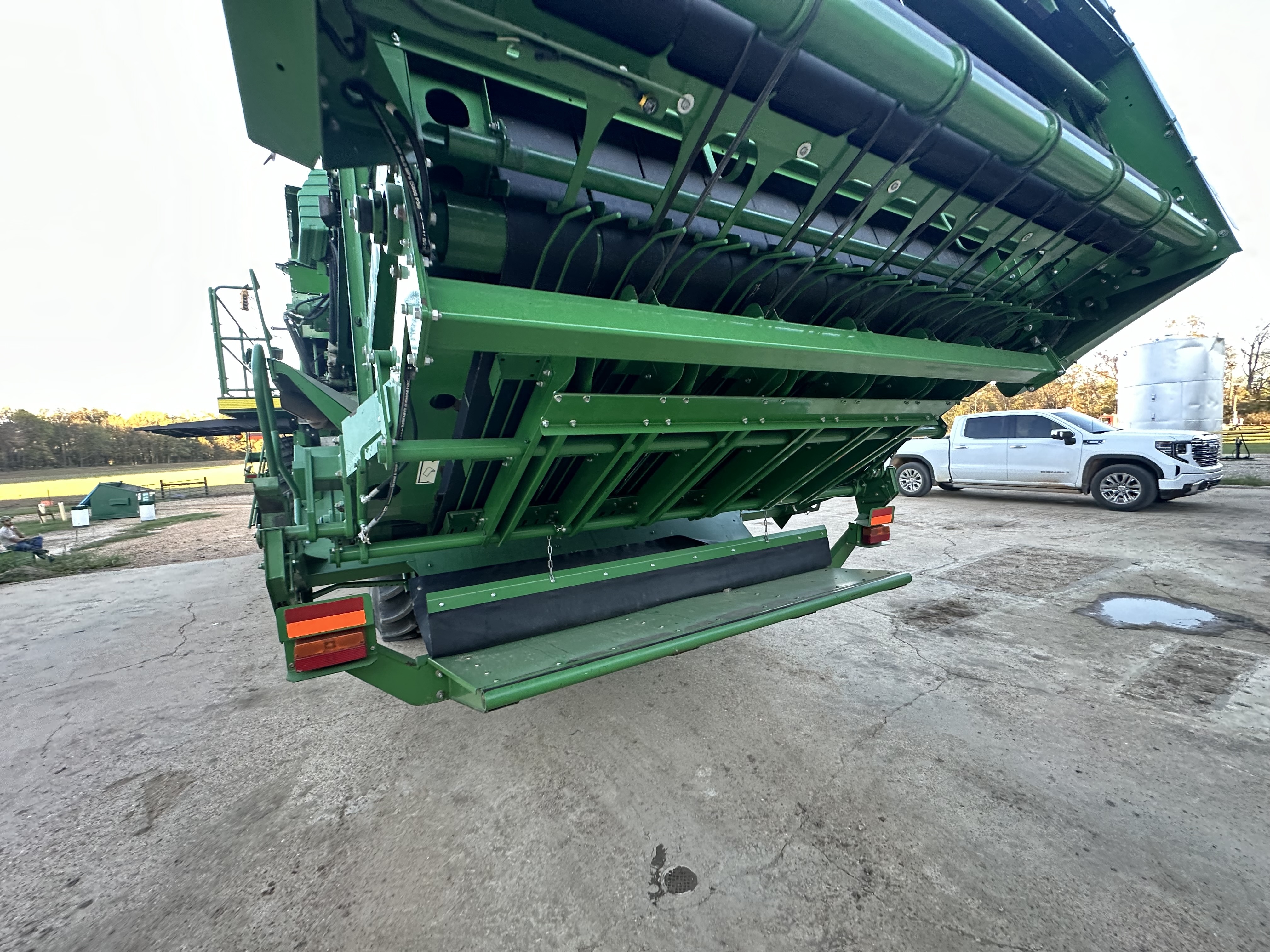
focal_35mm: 14
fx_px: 514
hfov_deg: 102.1
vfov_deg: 85.7
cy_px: 476
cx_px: 635
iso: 160
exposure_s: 1/99
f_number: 2.2
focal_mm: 2.22
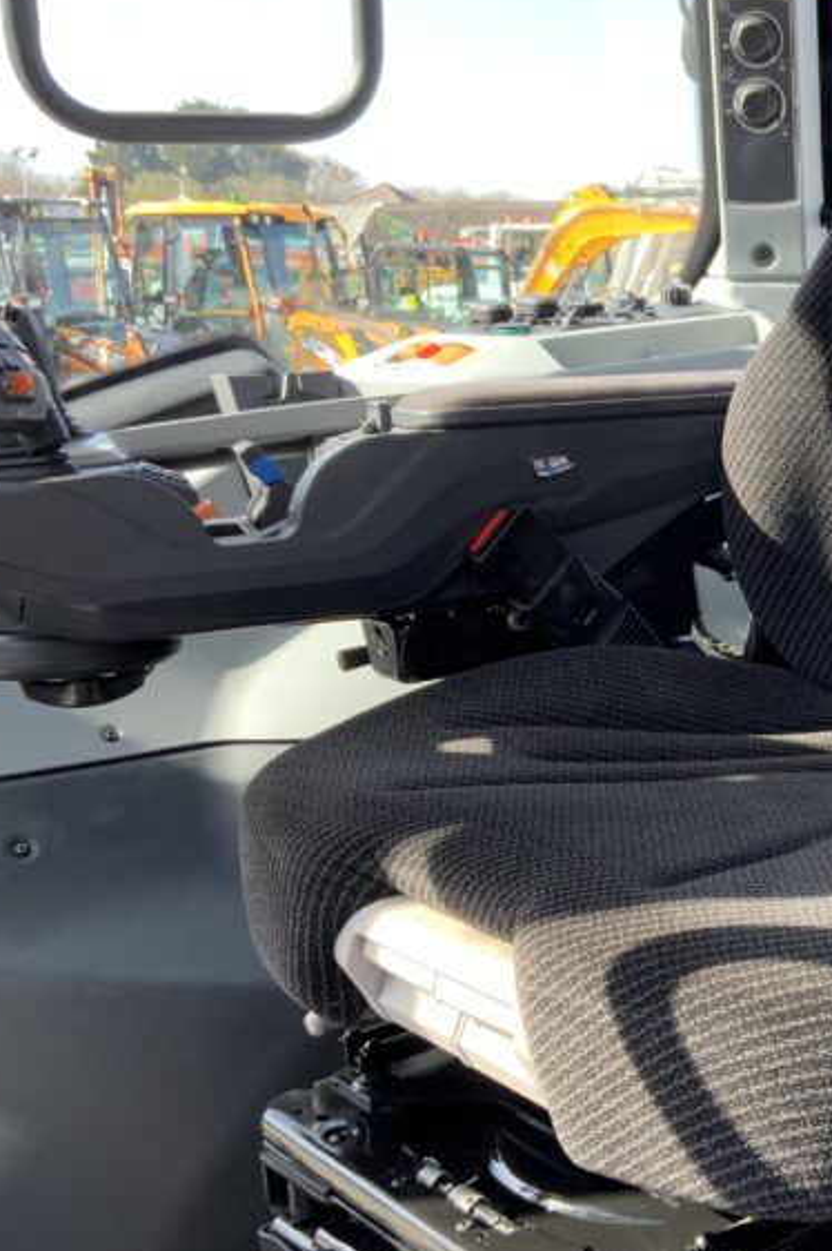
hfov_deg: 23.3
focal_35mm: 55
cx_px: 890
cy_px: 679
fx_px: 1909
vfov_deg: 36.2
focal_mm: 3
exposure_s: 1/122
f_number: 1.8
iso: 20
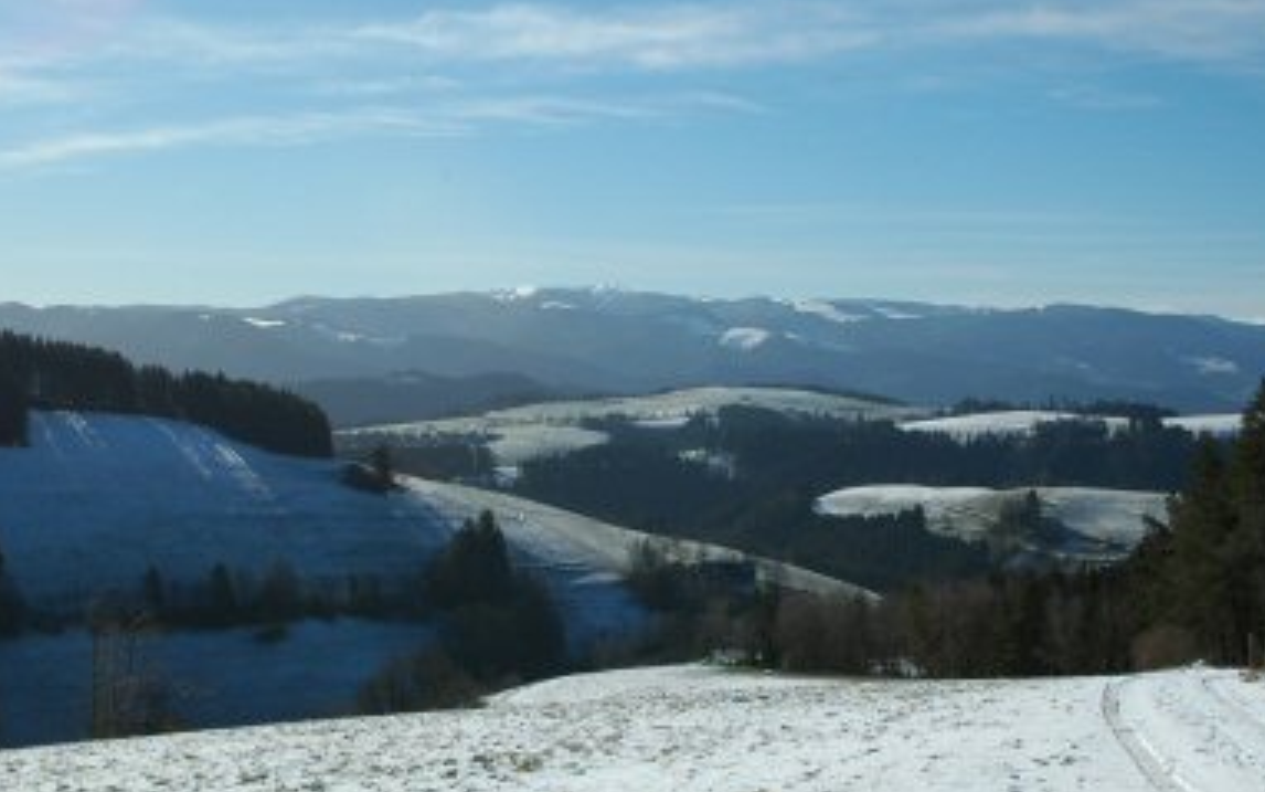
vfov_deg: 23.2
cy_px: 414
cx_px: 656
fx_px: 1931
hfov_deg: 36.3
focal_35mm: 56
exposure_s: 1/500
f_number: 11
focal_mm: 28
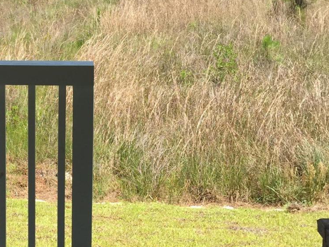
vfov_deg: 18.8
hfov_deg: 24.0
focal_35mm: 78
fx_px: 741
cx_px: 2
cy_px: 64
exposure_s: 1/760
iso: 32
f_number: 2.2
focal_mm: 4.15
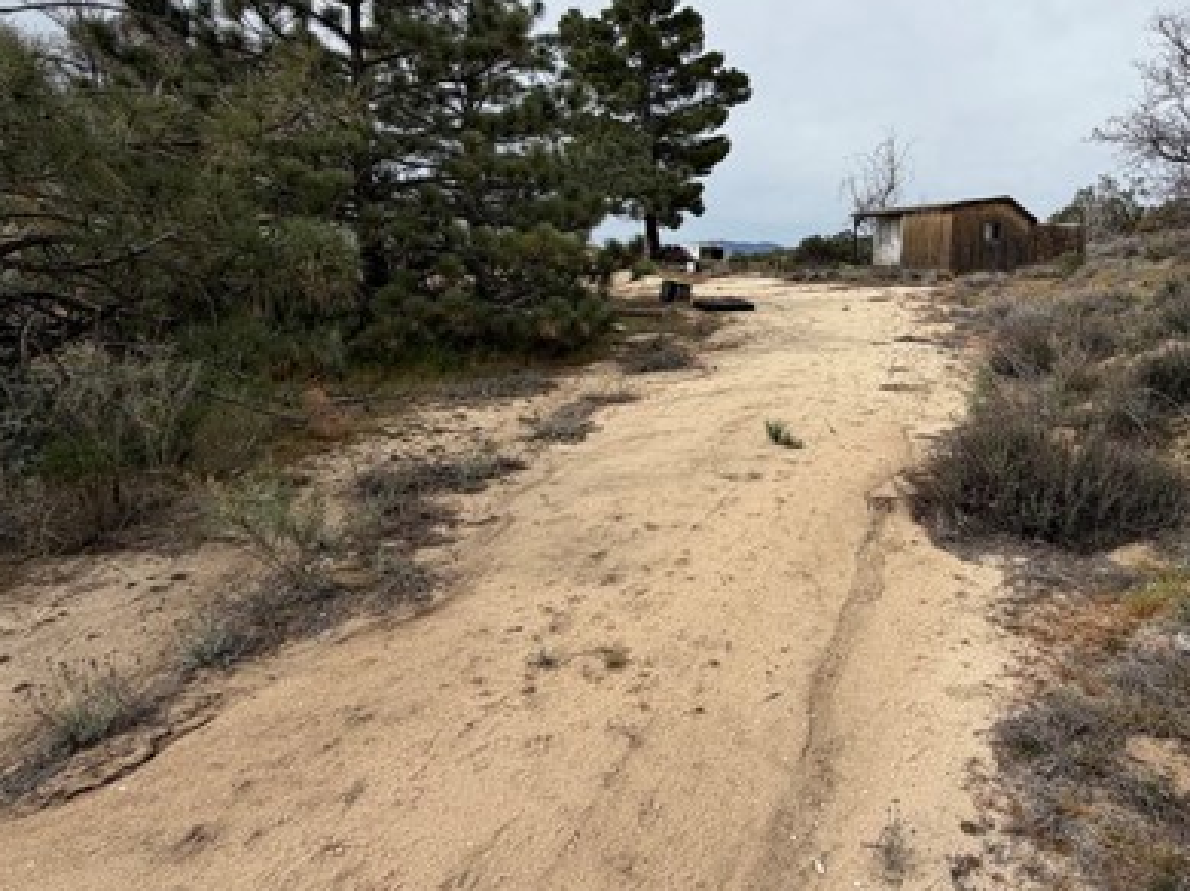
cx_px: 769
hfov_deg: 72.3
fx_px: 790
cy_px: 317
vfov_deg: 57.9
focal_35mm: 23
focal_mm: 2.22
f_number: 2.2
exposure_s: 1/985
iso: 20
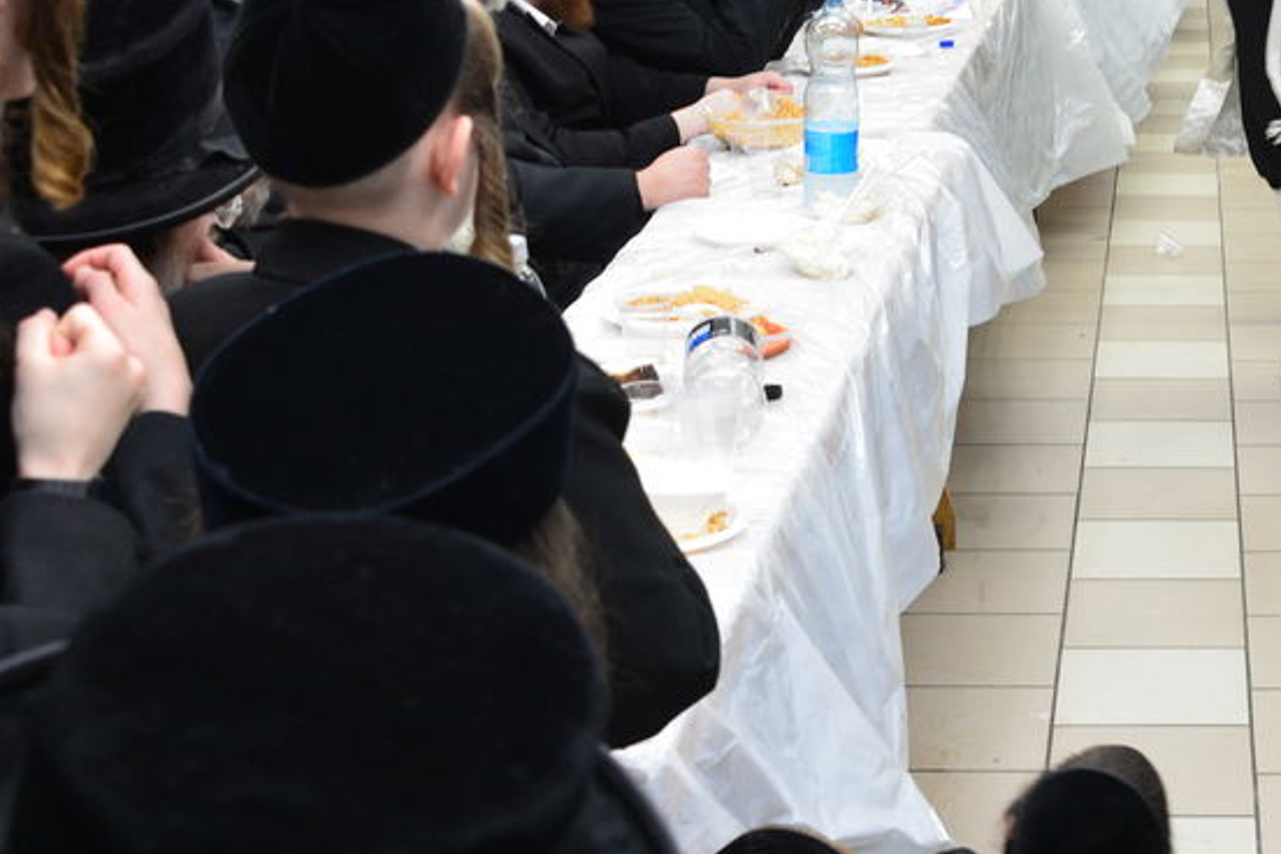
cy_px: 160
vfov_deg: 19.0
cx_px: 1300
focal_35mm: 71
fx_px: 2526
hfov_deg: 26.8
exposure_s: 1/100
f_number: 5.6
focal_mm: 28
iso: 1000
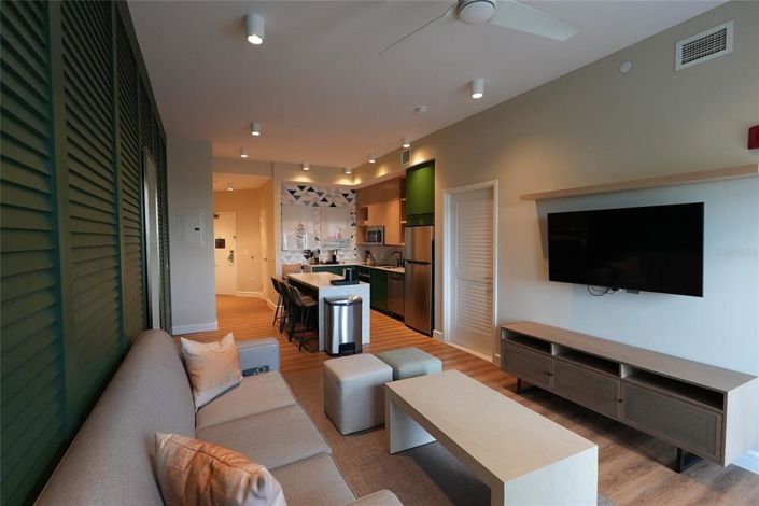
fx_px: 337
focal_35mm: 16
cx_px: 380
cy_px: 253
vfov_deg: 73.7
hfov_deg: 96.7
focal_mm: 11
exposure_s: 1/160
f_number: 4
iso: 1250
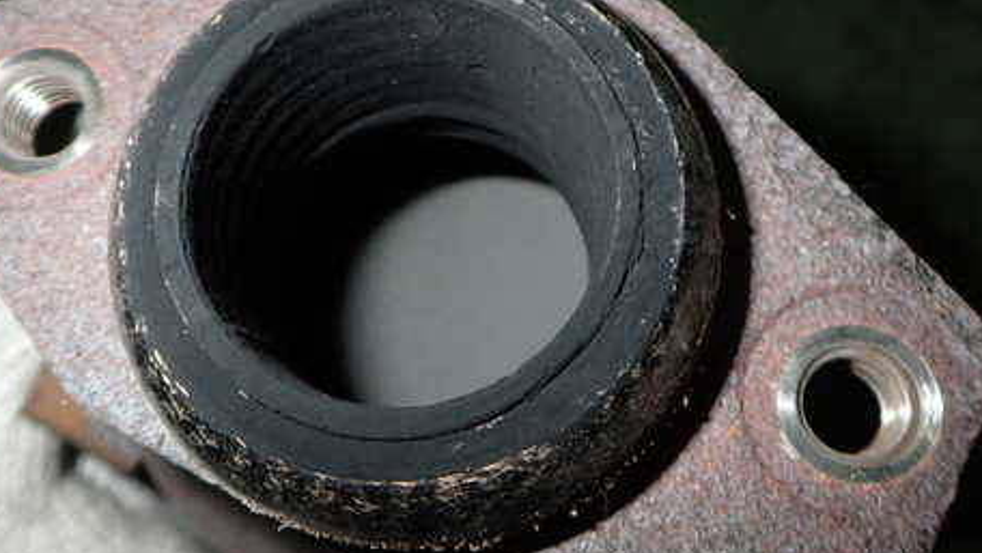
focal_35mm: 43
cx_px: 444
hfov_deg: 47.3
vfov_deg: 27.7
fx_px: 1120
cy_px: 207
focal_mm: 5.4
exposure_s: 1/30
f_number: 6.3
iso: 200
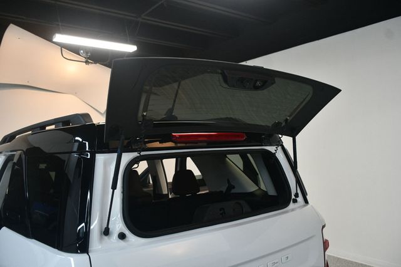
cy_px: 134
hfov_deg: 57.2
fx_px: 367
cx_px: 200
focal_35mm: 33
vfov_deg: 39.9
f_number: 3.5
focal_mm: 22
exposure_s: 1/125
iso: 1100
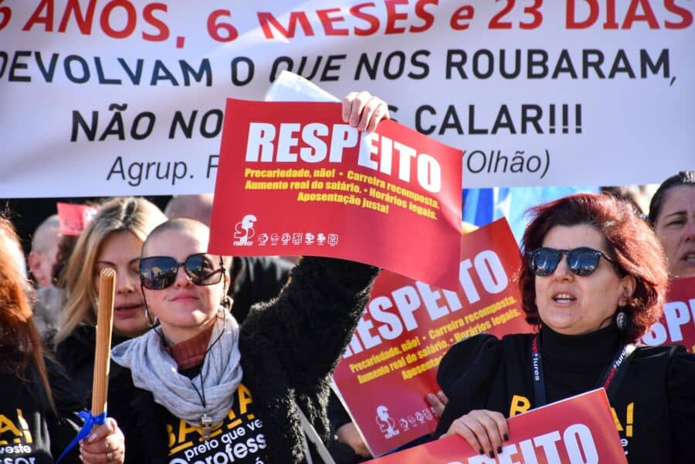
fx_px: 4054
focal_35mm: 210
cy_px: 232
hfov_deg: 9.8
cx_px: 348
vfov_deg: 6.5
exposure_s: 1/1600
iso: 800
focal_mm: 140
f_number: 5.6
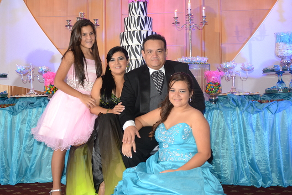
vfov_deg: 23.8
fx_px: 462
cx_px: 146
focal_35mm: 57
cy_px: 98
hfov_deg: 35.0
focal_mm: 38
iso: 800
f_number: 5.6
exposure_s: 1/60
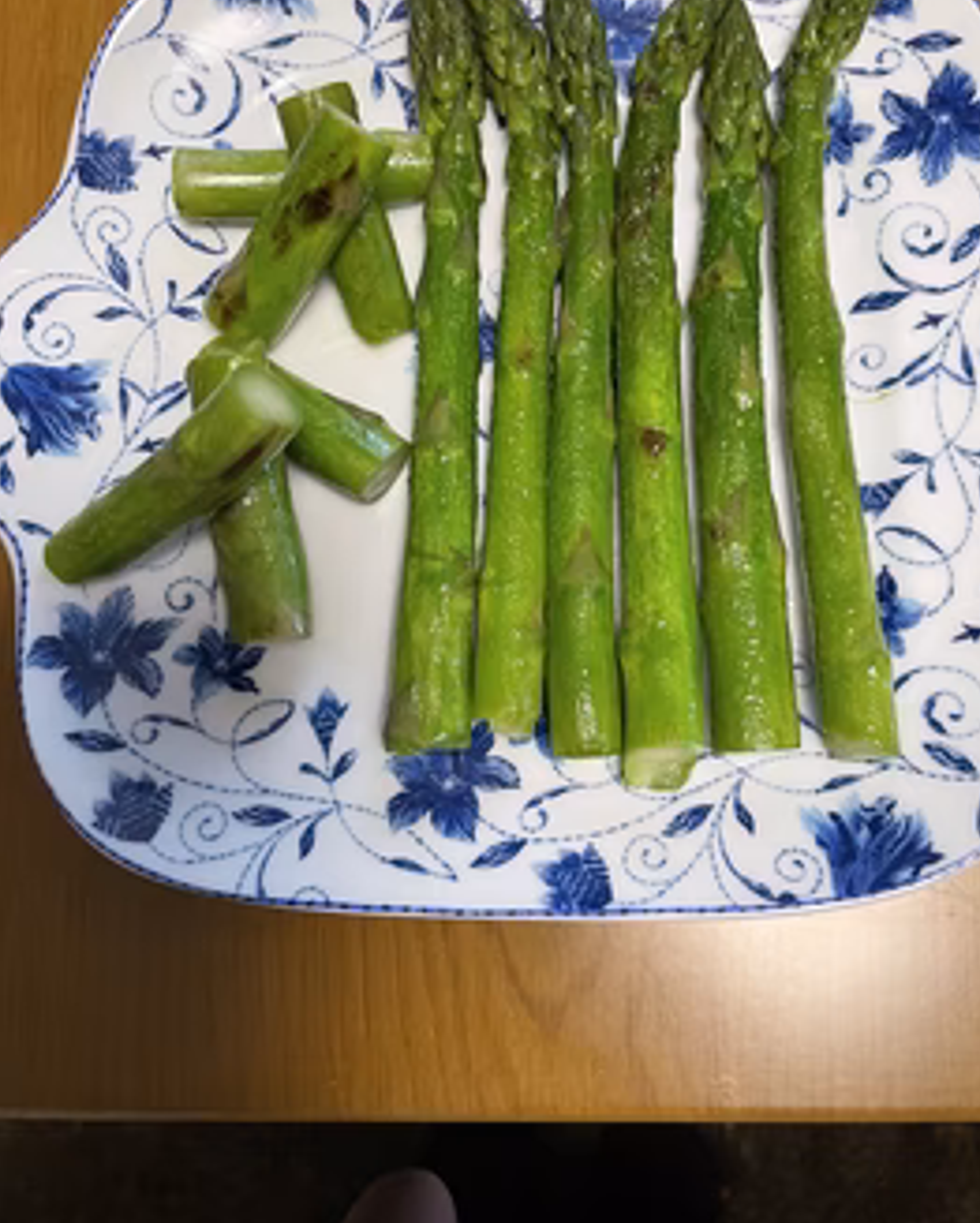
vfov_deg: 56.6
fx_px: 1123
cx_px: 524
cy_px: 479
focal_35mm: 31
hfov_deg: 47.1
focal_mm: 4.2
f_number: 1.6
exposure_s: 1/89
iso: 125
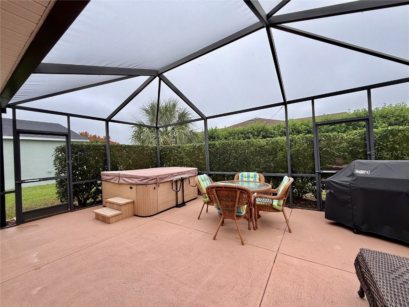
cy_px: 154
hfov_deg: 102.1
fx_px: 165
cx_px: 204
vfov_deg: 85.7
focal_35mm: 14
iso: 80
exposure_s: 1/99
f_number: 2.2
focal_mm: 2.22
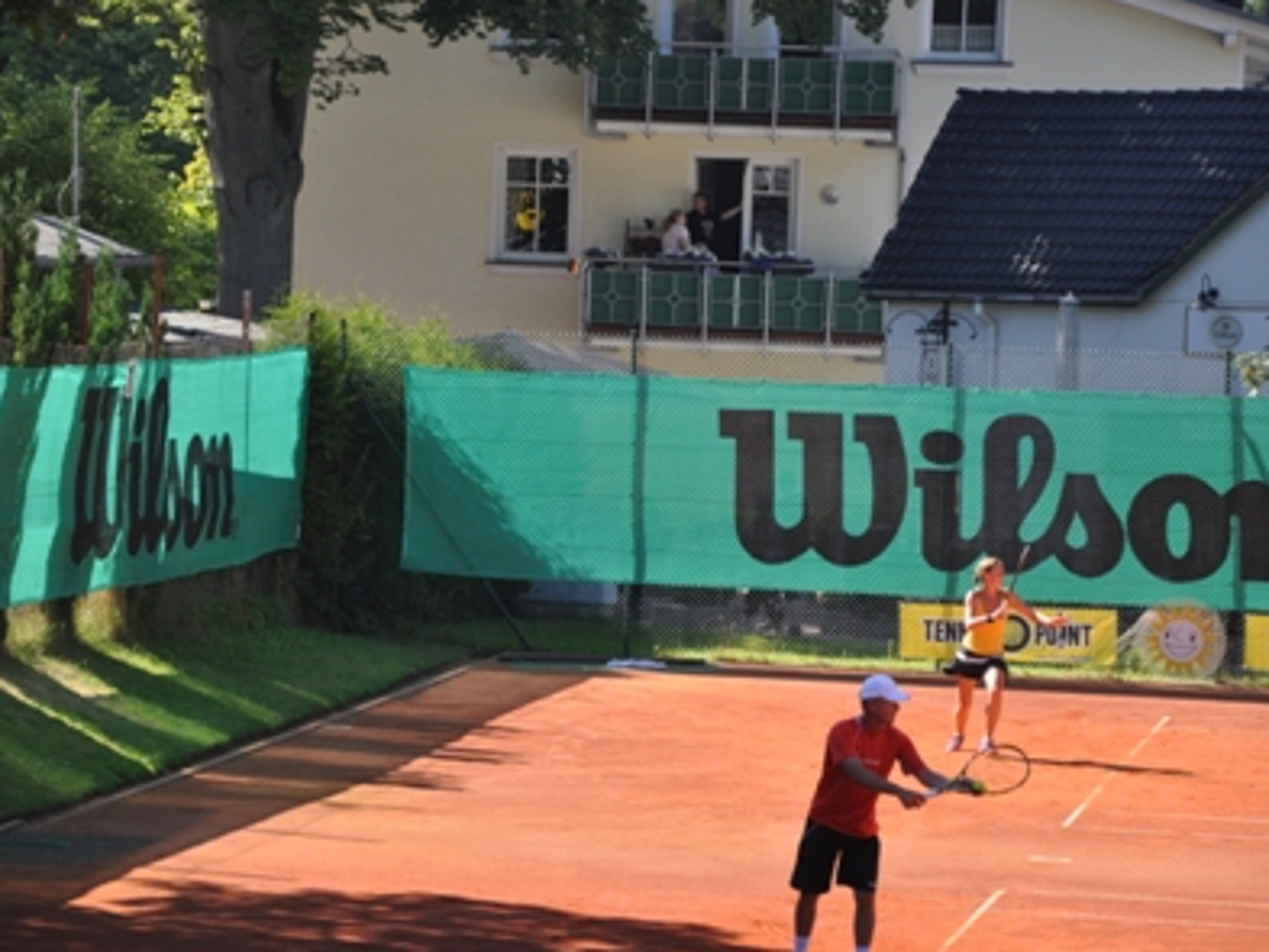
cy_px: 478
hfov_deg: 11.5
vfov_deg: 8.6
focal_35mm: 173
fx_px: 6327
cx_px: 643
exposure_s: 1/1000
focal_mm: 105
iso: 720
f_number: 5.6
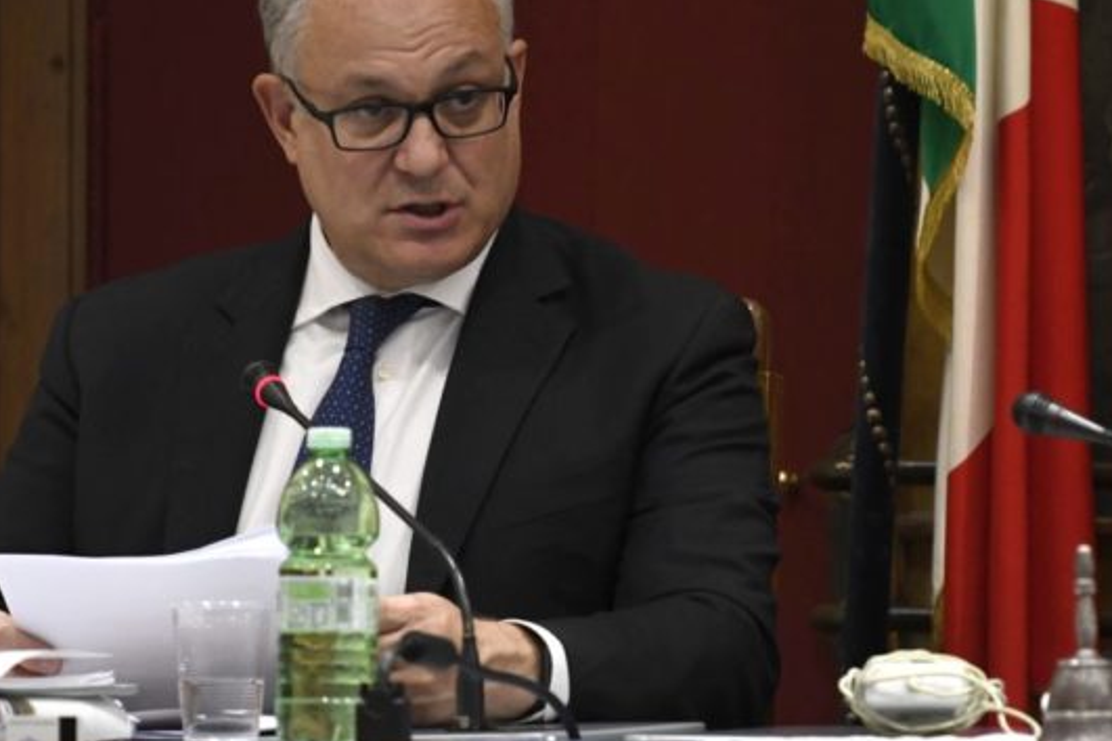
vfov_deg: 3.2
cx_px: 549
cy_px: 293
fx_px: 13405
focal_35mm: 434
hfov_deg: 4.8
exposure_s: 1/125
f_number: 4
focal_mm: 200
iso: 3200
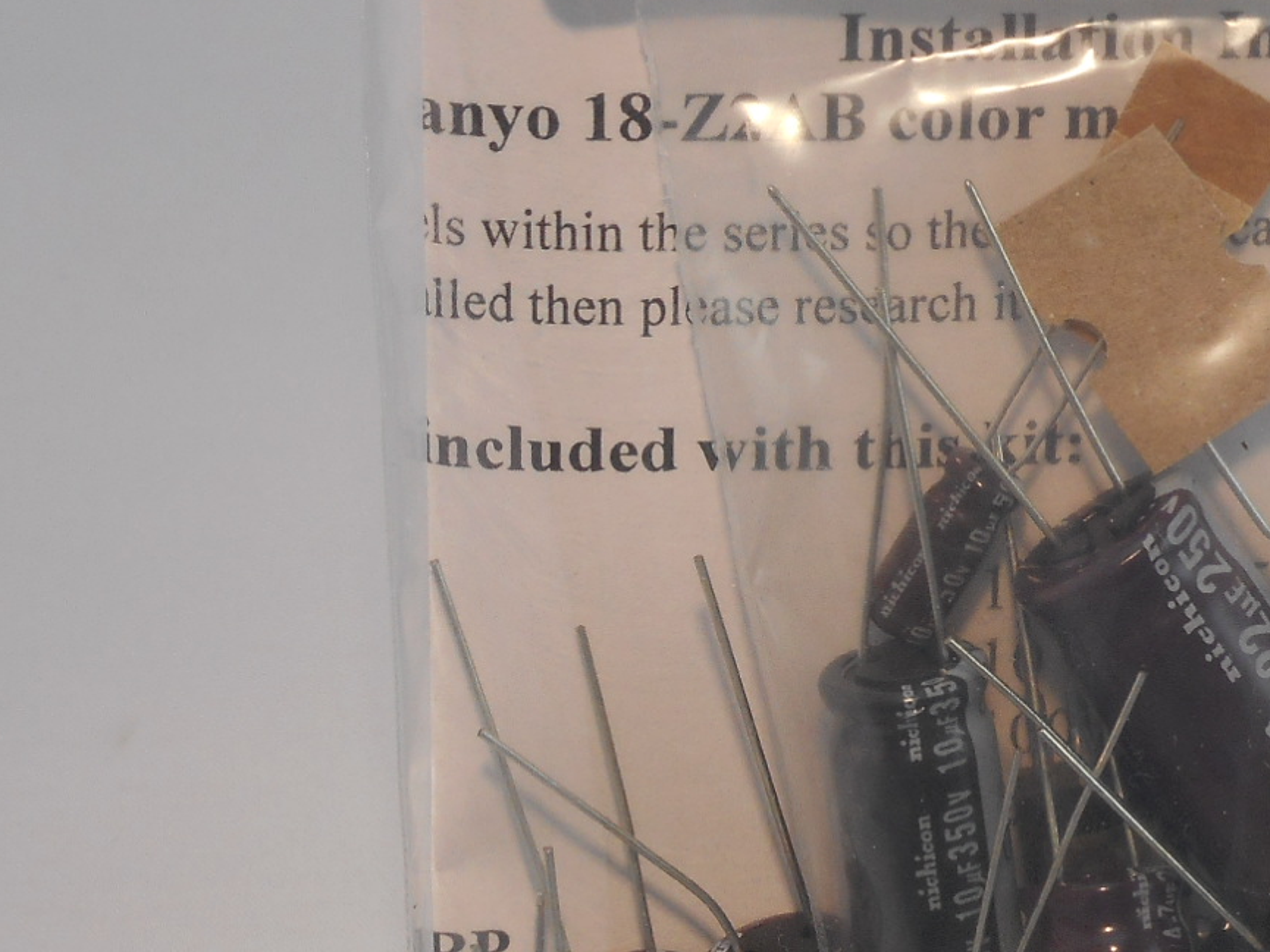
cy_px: 618
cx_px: 1085
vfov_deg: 8.4
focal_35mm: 176
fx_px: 6458
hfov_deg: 11.2
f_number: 5.3
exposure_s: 1/30
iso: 110
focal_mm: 12
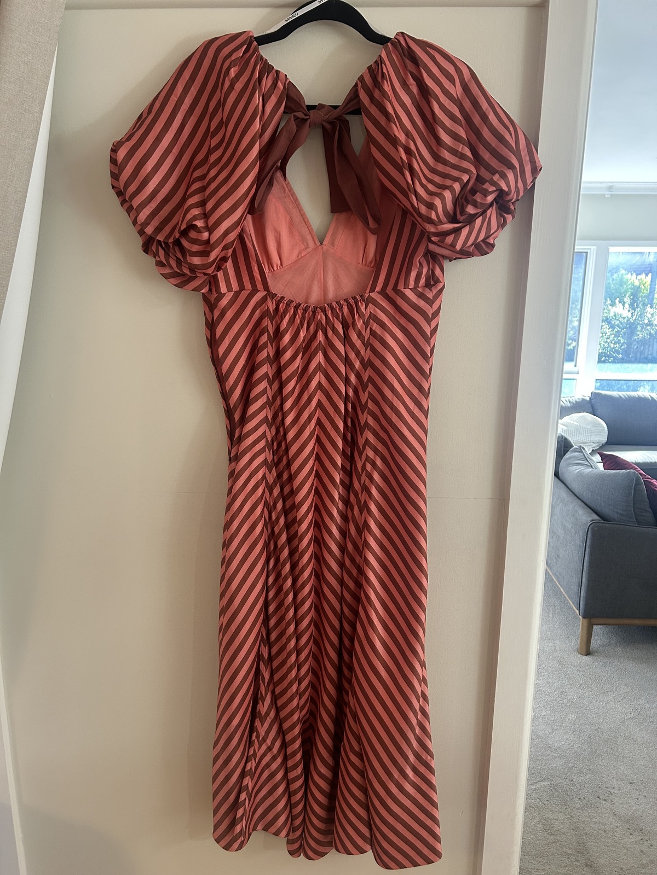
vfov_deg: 67.3
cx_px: 328
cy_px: 438
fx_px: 658
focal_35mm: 26
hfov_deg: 53.1
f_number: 1.5
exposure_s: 1/50
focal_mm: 5.7
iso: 160
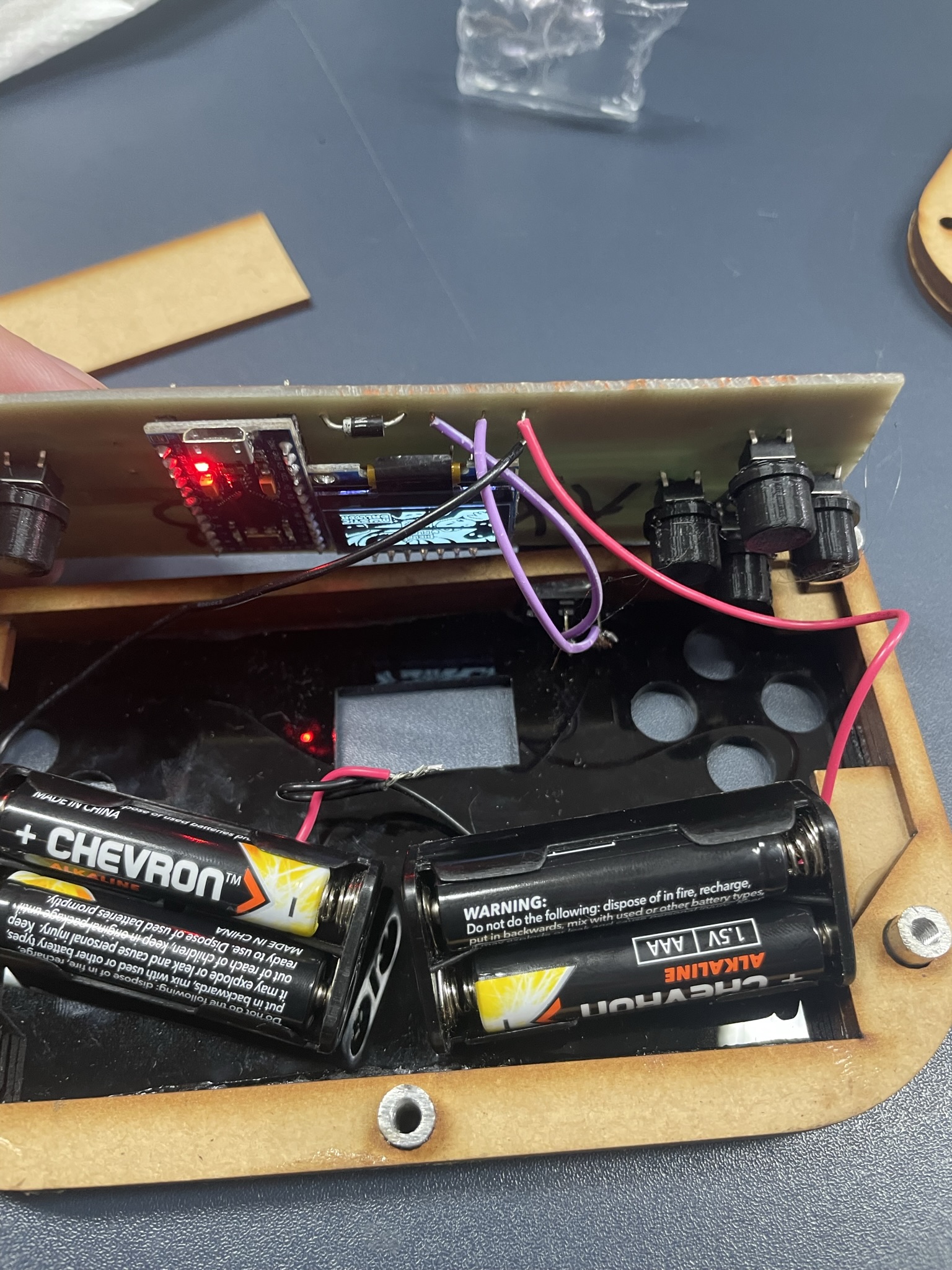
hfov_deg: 53.1
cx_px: 476
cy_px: 635
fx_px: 953
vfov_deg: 67.3
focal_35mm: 26
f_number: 1.6
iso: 160
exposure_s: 1/50
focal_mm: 4.2
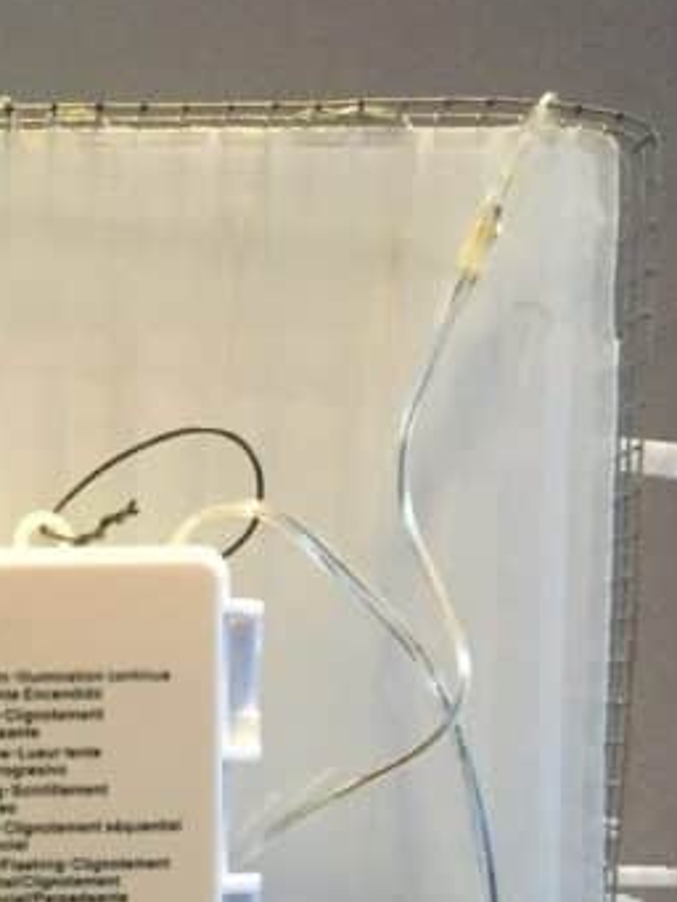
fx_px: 1772
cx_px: -21
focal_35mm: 68
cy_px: 1000
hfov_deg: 20.8
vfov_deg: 26.3
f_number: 2.2
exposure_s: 1/15
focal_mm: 4.15
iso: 400
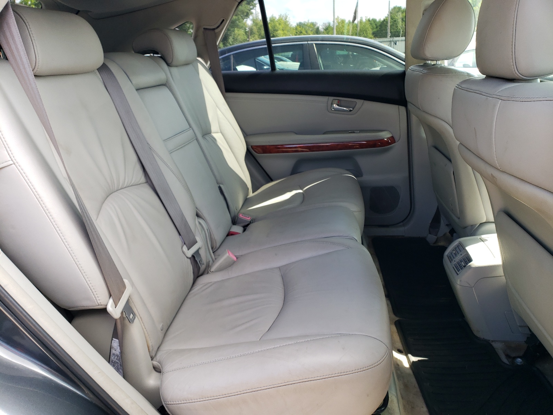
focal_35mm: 26
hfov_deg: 67.3
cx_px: 276
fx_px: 415
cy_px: 208
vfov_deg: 53.1
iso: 50
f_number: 1.5
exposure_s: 1/116
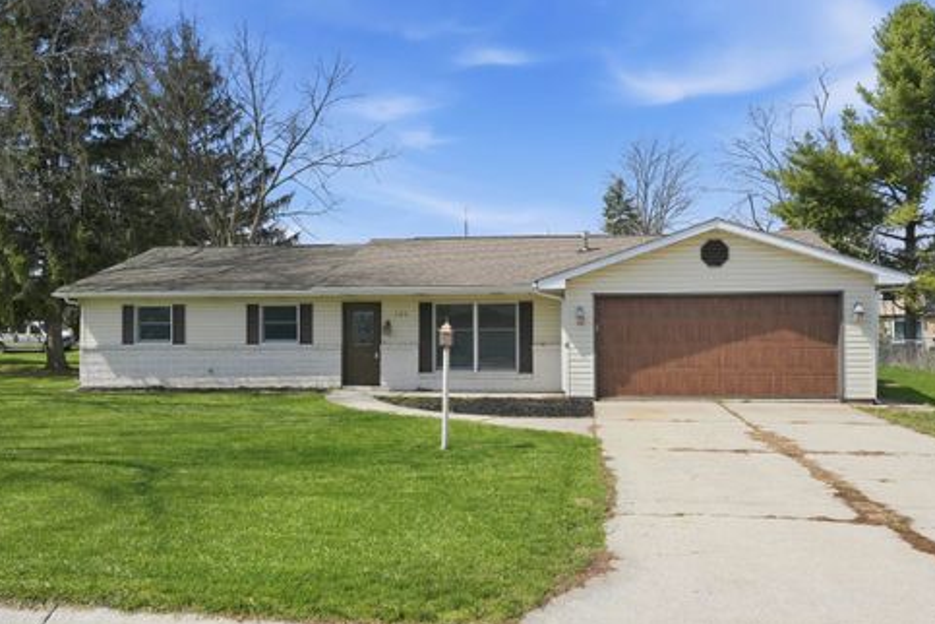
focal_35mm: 30
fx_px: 786
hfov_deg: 61.5
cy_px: 307
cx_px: 470
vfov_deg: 43.3
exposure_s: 1/800
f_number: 10
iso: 400
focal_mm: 19.5
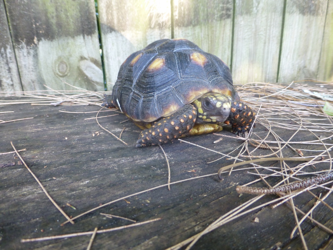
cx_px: 166
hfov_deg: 71.6
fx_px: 231
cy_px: 125
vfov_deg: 56.8
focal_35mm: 24
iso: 250
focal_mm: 4.3
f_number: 3.3
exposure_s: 1/60
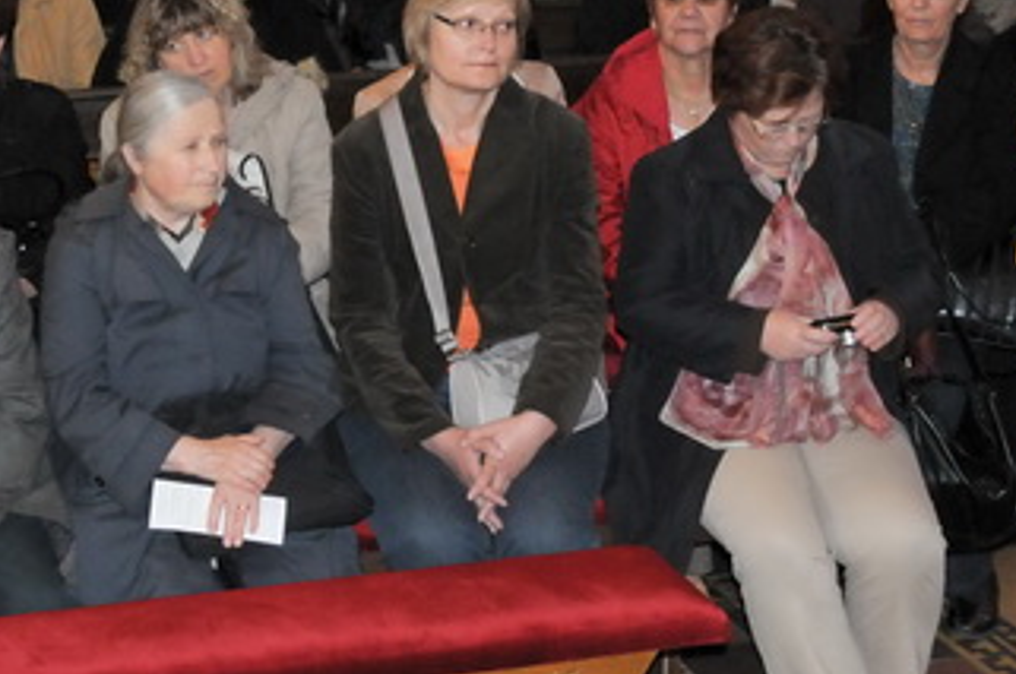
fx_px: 2311
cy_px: 95
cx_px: 266
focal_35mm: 82
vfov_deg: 16.4
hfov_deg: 24.5
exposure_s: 1/60
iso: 1600
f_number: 5.6
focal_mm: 27
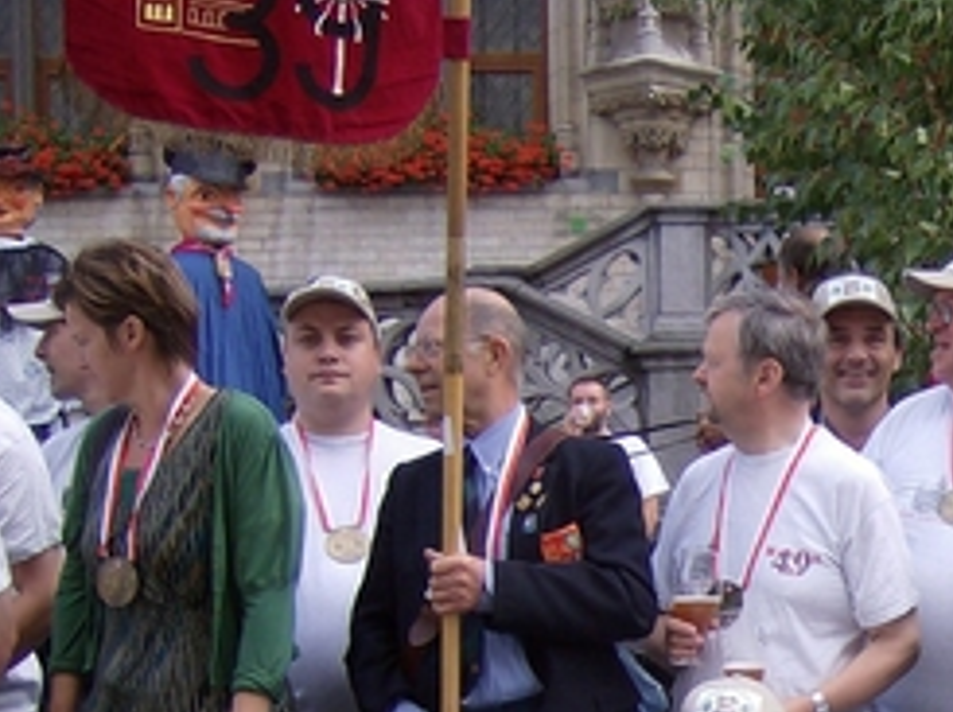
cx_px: 1109
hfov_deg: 20.9
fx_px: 2419
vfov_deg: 16.4
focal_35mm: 88
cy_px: 710
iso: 100
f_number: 2.8
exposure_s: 1/334
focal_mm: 6
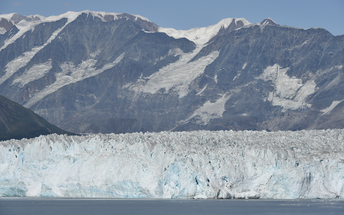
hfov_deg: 15.1
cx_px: 172
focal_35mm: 138
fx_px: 1294
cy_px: 105
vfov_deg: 9.5
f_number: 11
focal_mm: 135
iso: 100
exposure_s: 1/500
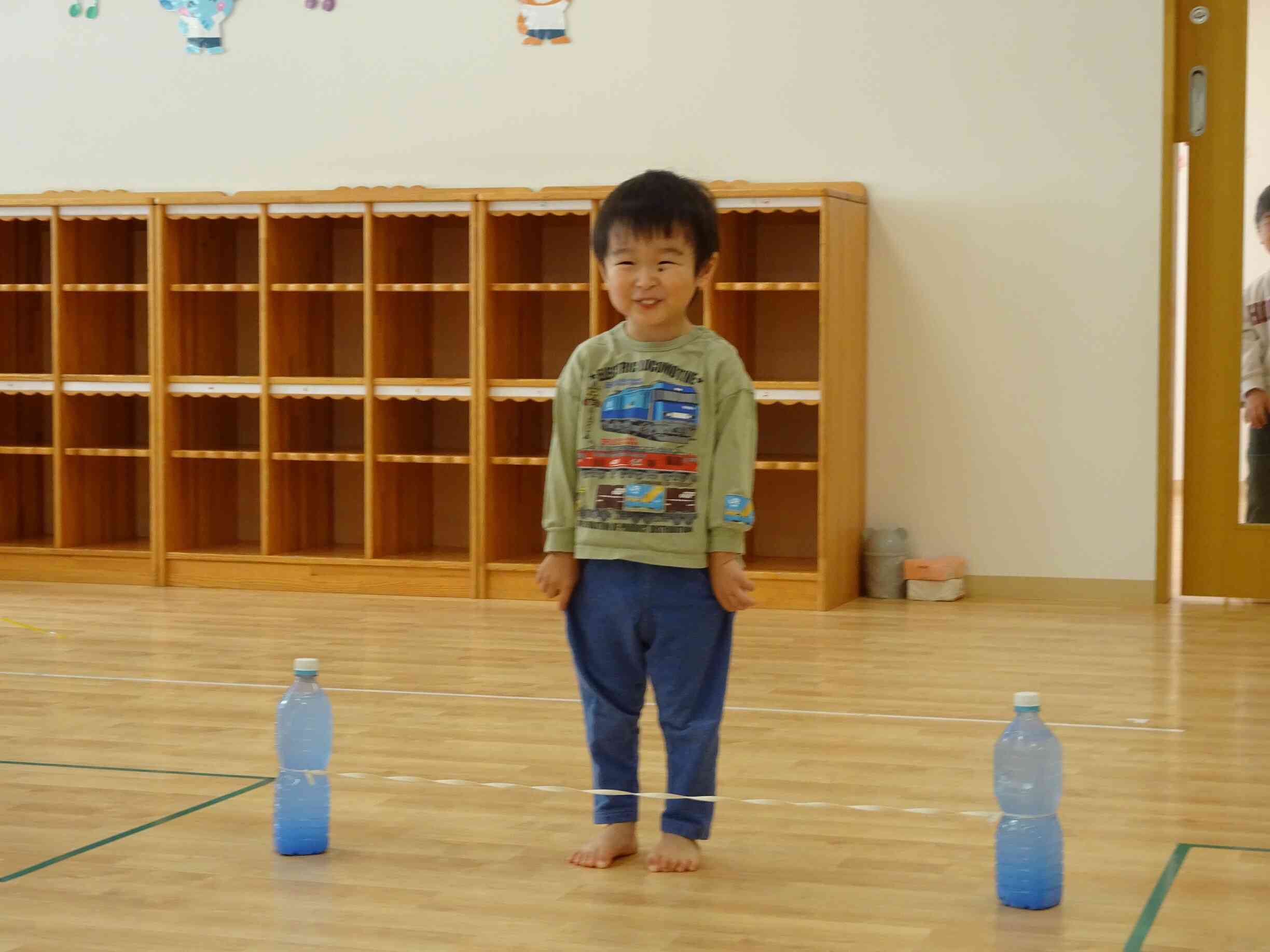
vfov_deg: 21.6
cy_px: 476
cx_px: 635
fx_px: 2495
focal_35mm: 68
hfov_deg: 28.6
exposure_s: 1/80
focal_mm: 11.7
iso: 250
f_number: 4.5
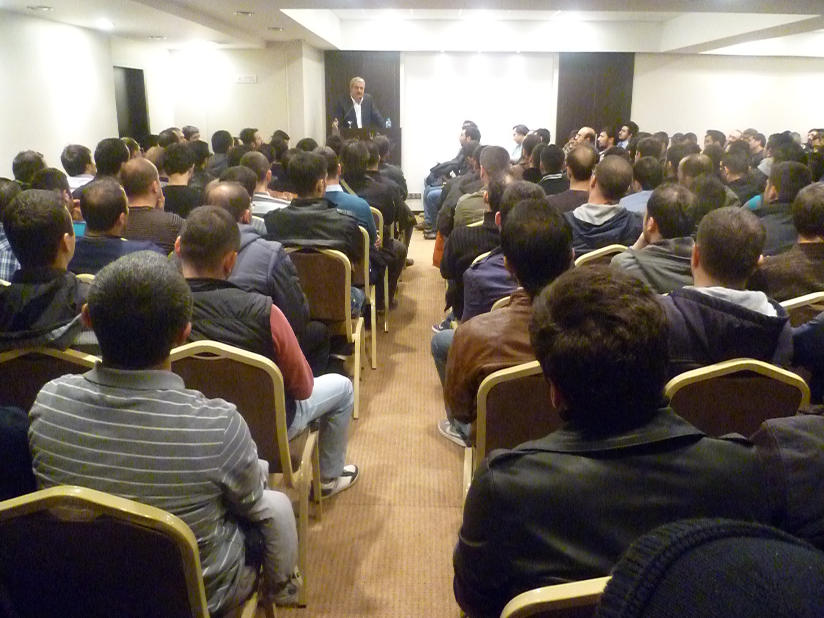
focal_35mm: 28
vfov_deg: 49.7
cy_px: 309
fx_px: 667
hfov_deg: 63.4
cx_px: 412
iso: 1600
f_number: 2.8
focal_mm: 5
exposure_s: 1/50
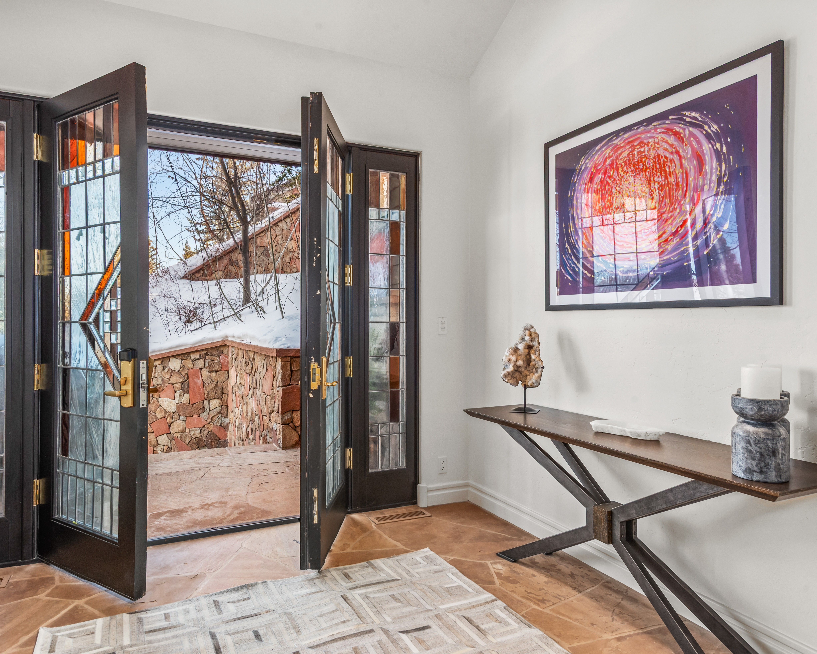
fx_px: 556
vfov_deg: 60.9
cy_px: 329
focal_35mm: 23
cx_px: 389
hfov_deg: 72.6
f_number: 10
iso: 400
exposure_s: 1/13
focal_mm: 20
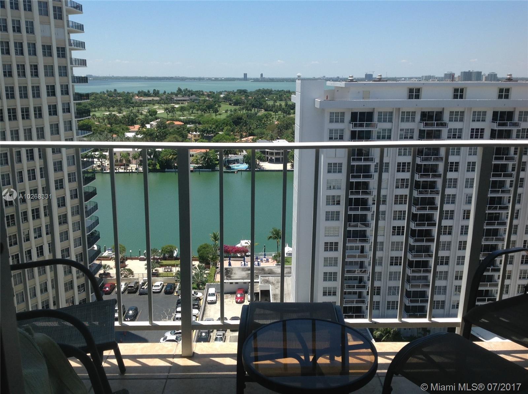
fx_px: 533
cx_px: 264
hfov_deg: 52.7
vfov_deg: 40.6
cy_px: 197
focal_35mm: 35
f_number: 2.4
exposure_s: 1/817
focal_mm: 4.28
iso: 50
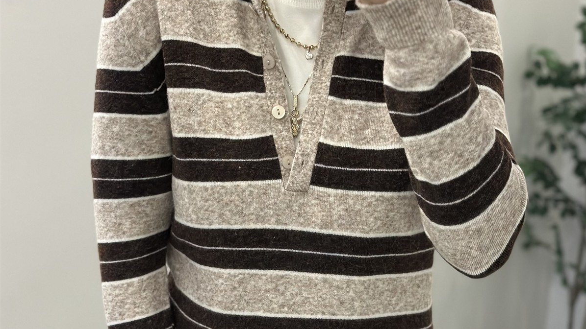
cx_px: 294
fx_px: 1088
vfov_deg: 17.1
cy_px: 252
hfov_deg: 30.2
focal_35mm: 70
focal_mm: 6.86
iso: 400
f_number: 1.78
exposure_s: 1/60
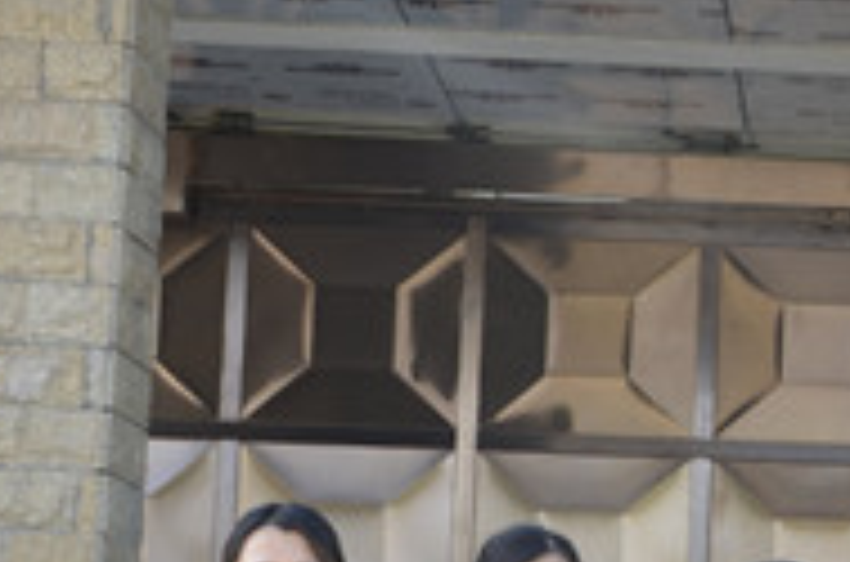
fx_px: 3580
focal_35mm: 152
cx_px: 1156
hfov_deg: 13.0
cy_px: 573
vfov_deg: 8.9
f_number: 6.3
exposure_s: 1/160
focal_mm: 24
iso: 200
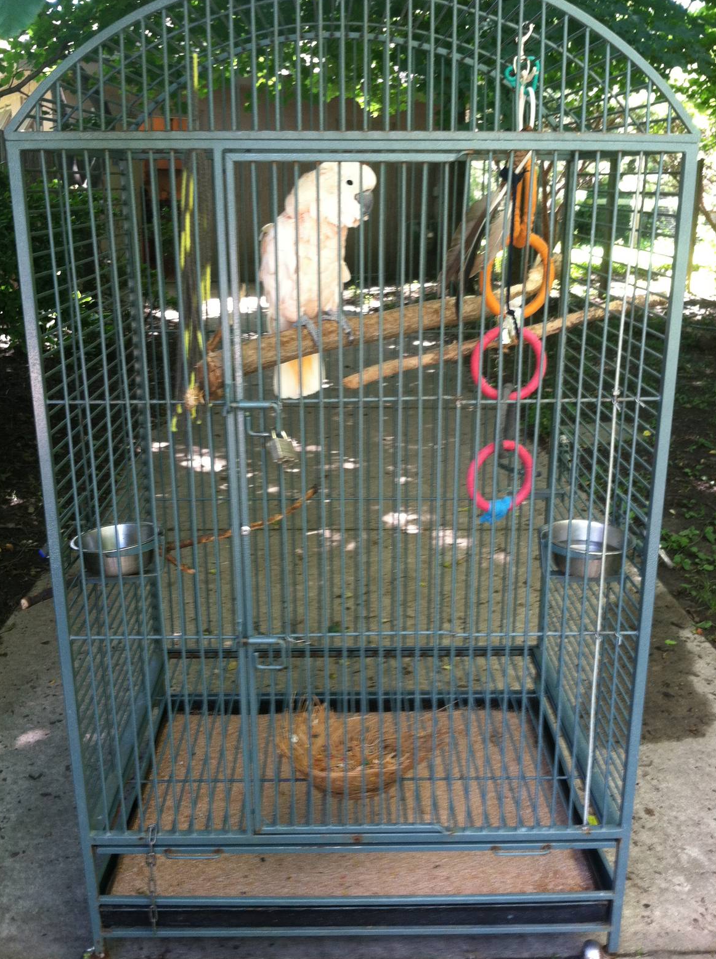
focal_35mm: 36
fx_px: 996
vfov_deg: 51.4
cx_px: 353
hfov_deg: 39.6
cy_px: 468
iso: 80
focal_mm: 3.85
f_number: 2.8
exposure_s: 1/20
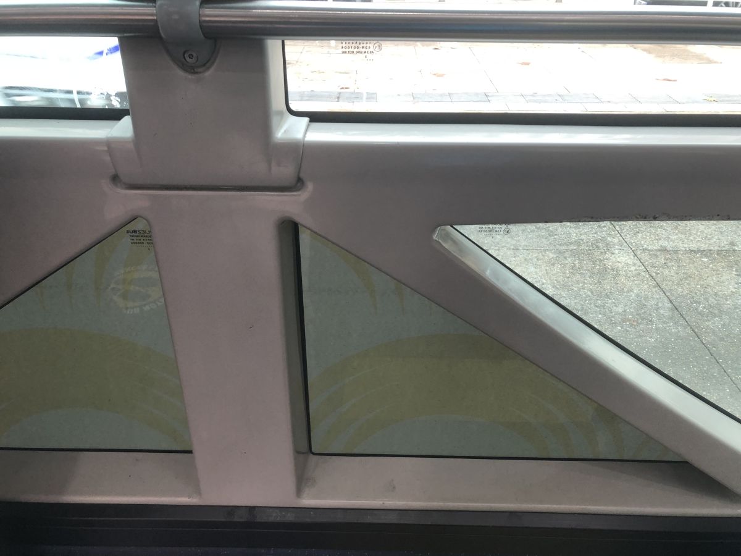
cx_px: 370
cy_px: 278
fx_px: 599
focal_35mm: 28
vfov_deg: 49.7
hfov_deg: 63.4
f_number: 1.8
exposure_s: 1/30
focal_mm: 4
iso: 25
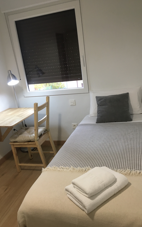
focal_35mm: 31
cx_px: 75
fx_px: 192
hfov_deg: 40.6
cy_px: 114
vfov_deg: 61.2
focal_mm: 4.15
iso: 125
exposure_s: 1/33
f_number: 2.2
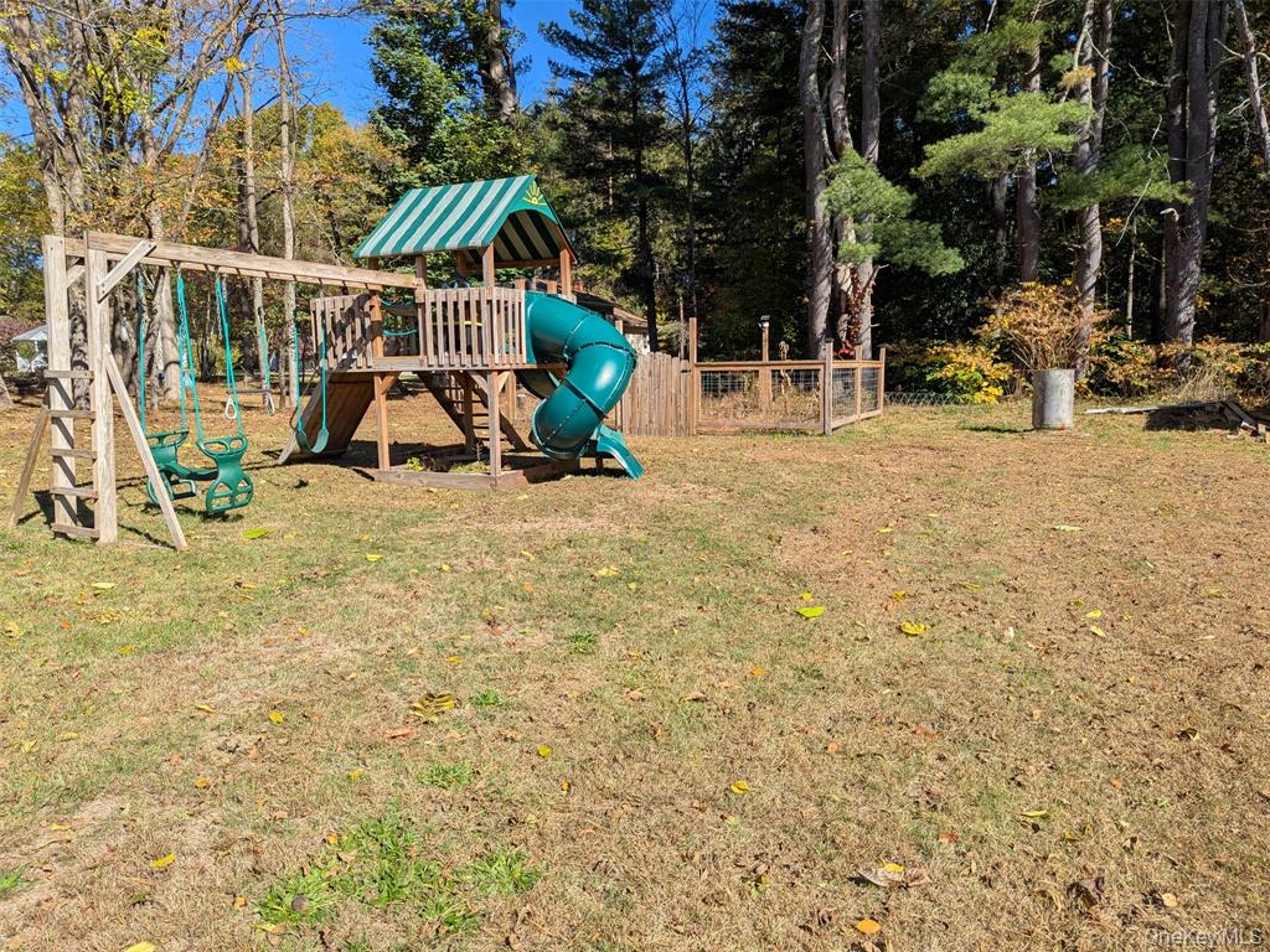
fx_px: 881
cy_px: 476
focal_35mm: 24
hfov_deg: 71.6
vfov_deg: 56.8
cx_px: 635
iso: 42
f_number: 1.85
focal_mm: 6.81
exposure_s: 1/1381
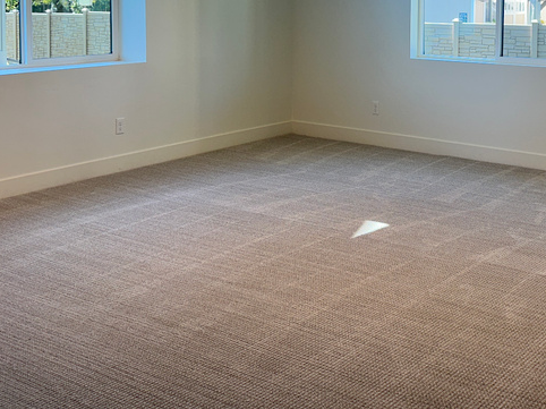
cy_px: 45
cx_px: 365
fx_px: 804
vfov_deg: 27.6
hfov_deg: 37.1
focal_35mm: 51
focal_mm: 6.86
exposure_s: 1/213
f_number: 1.78
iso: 80
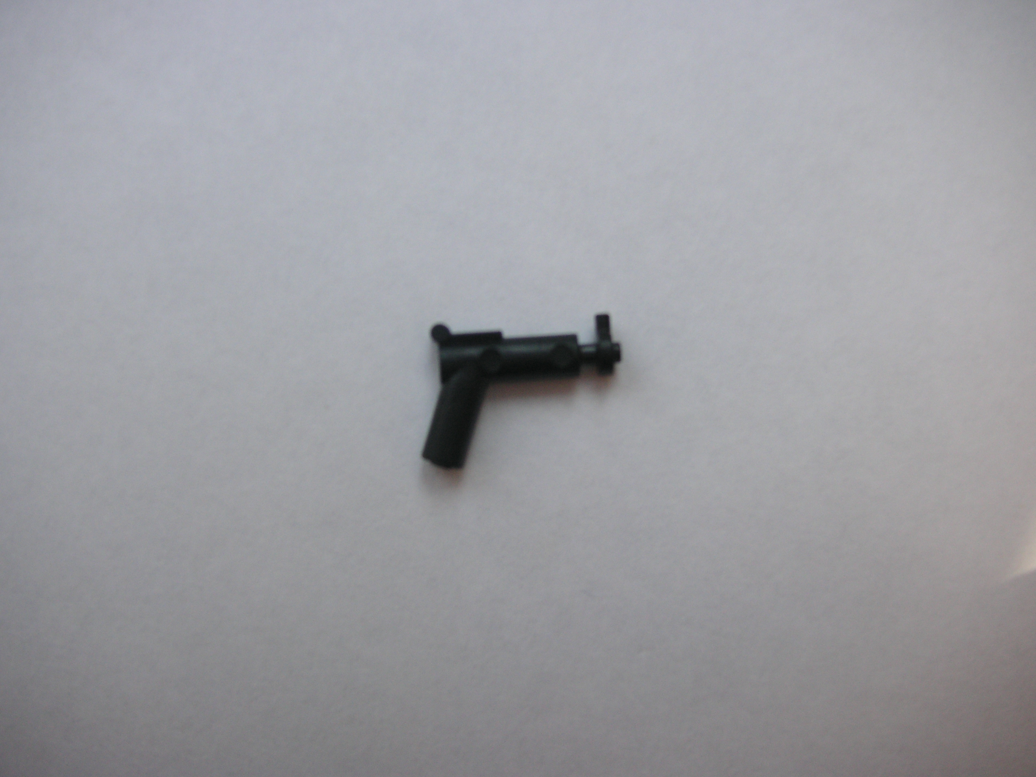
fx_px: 1107
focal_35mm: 37
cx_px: 518
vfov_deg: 38.7
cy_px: 388
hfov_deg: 50.1
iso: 50
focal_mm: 6.1
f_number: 2.8
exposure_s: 1/350
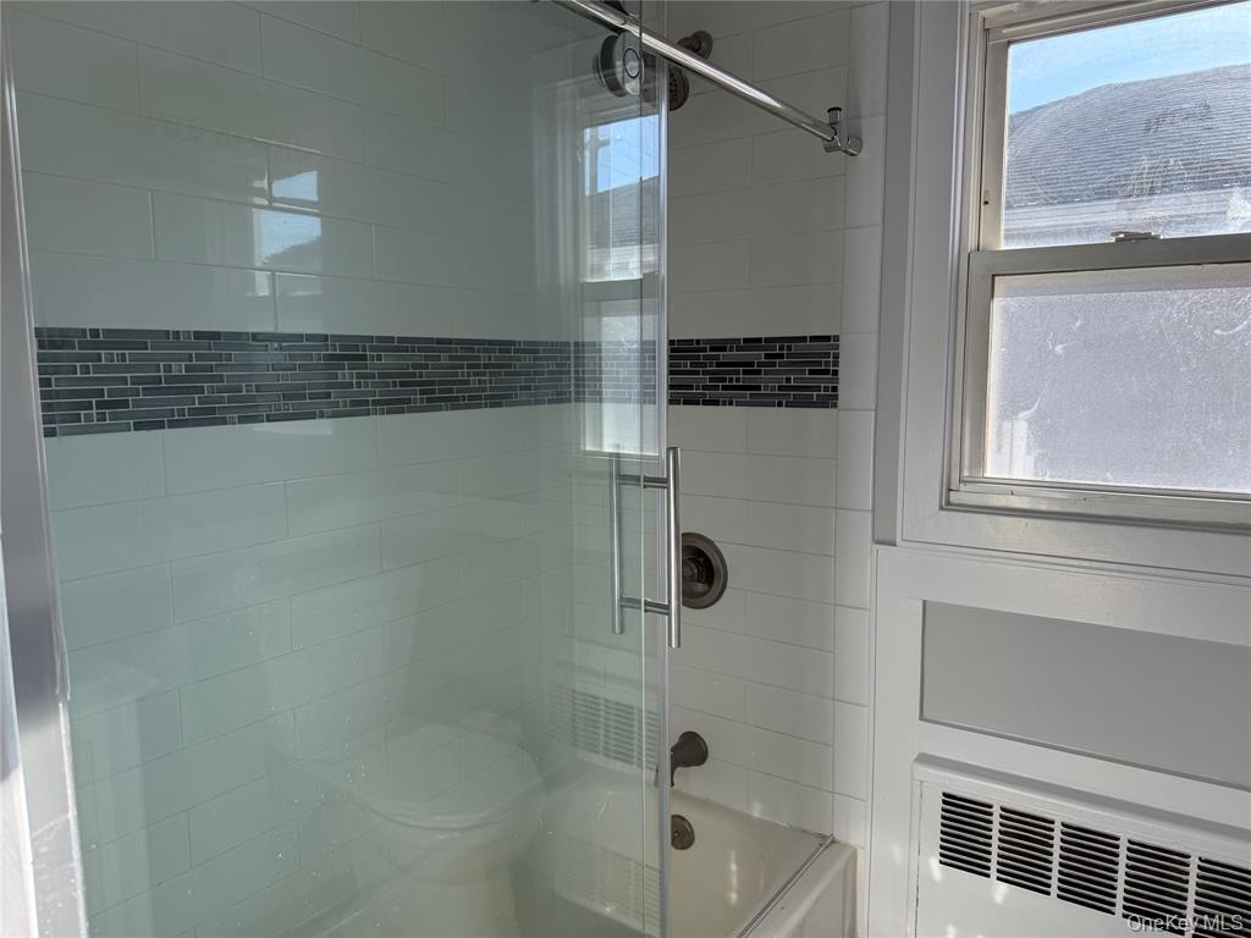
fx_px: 867
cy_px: 469
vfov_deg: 56.8
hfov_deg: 71.6
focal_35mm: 24
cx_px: 626
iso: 100
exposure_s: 1/607
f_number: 1.78
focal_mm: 6.76
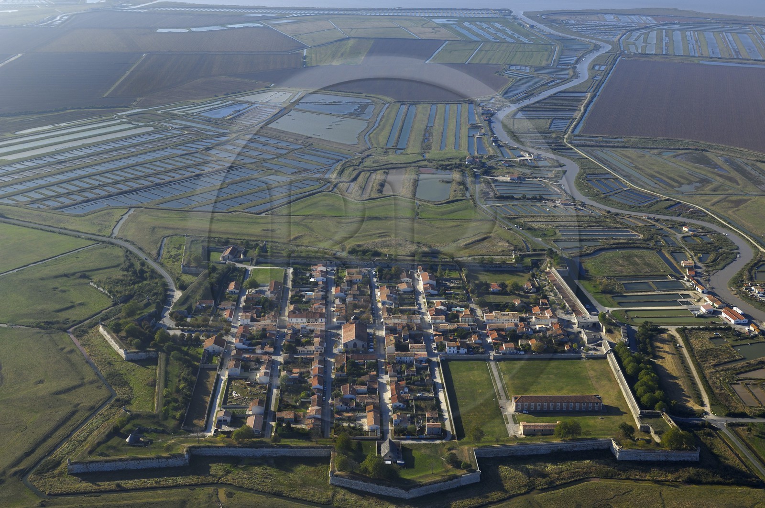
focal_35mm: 42
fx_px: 891
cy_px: 254
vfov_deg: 31.8
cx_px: 382
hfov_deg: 46.5
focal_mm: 28
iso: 100
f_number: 5
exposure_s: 1/350
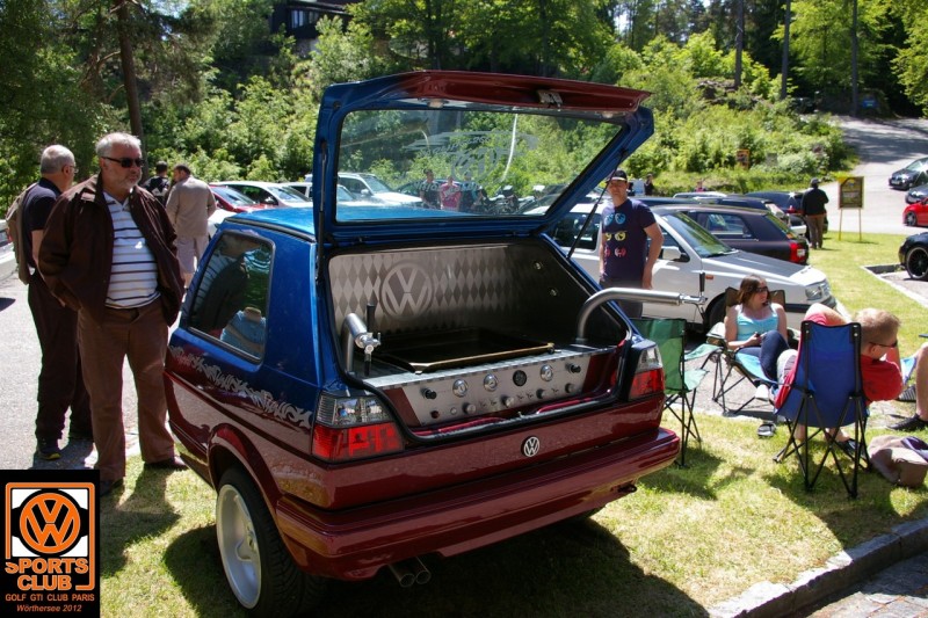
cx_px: 464
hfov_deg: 61.9
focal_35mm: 30
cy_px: 309
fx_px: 773
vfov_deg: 43.6
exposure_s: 1/180
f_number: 6.7
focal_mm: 20
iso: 200
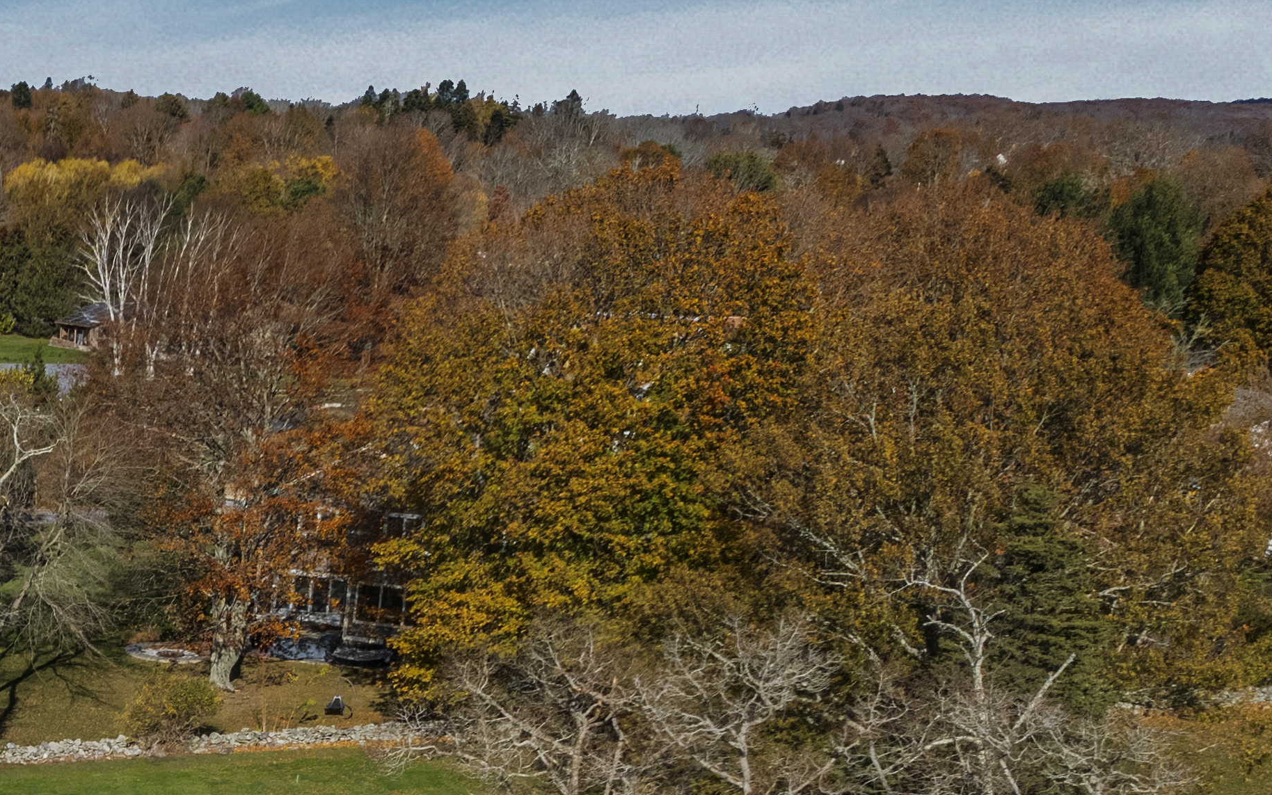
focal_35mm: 67
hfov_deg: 27.1
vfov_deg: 17.8
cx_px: -249
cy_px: 1126
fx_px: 2323
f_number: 2.8
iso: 100
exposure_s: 1/3200
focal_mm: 8.38
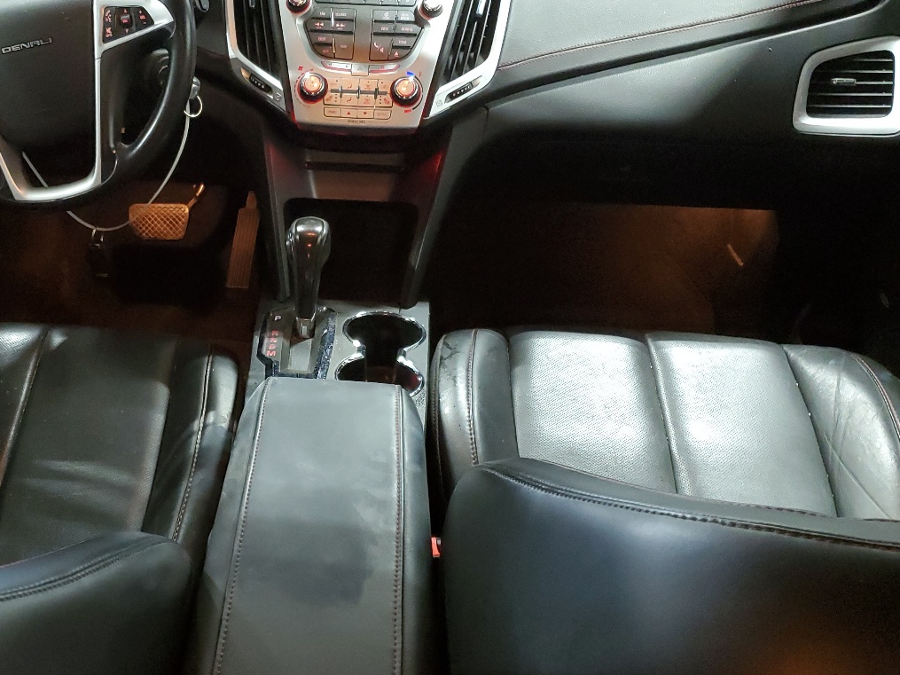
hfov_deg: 44.9
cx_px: 281
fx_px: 1066
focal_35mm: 41
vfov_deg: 35.1
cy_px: 377
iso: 351
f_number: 1.5
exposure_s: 1/40
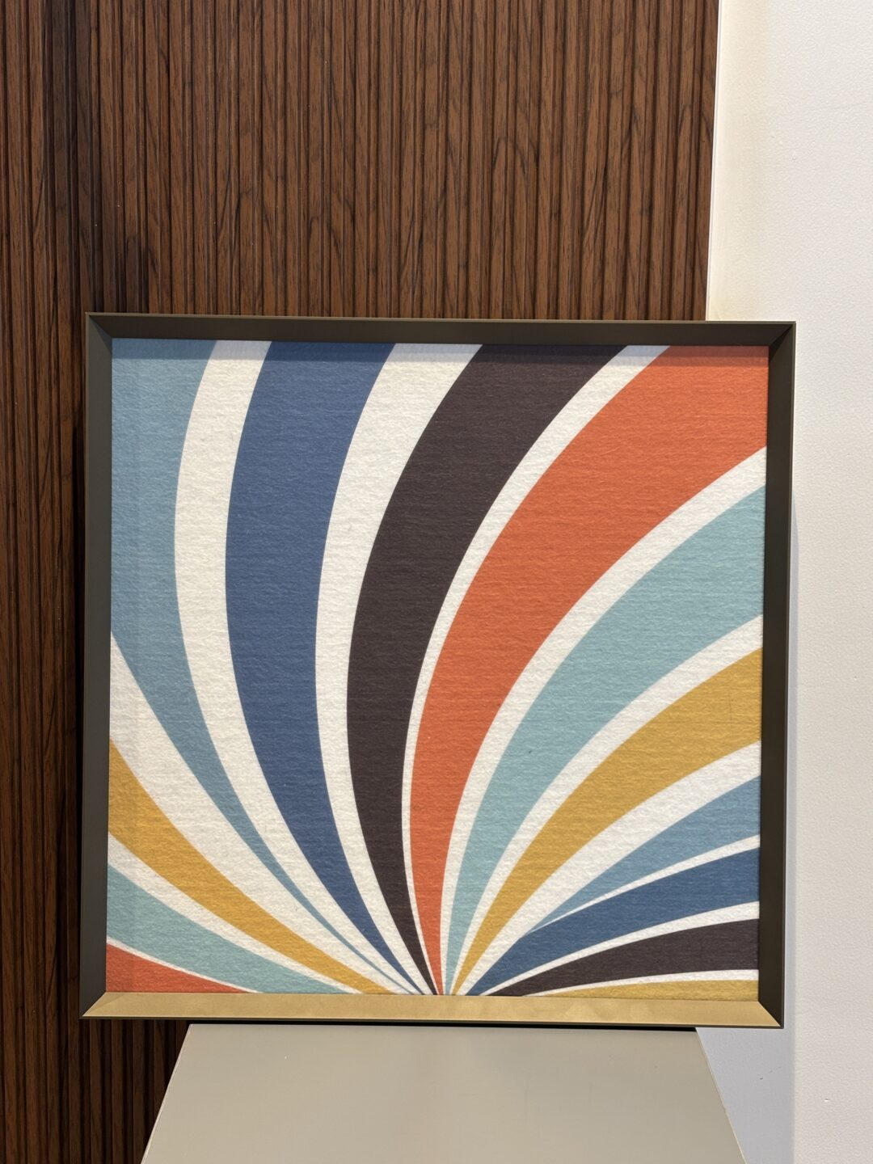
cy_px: 582
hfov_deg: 28.0
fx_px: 1749
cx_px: 436
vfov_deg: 36.8
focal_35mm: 52
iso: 64
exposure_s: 1/50
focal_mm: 5.96
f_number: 1.6
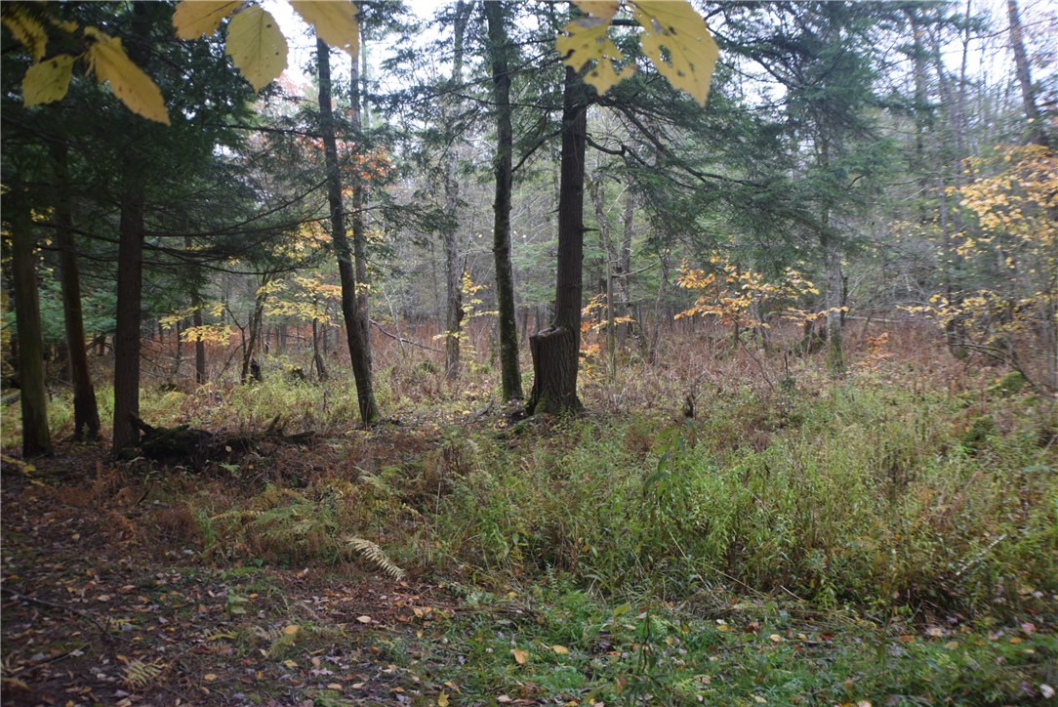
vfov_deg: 36.9
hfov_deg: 53.1
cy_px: 354
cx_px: 529
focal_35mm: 36
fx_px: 1059
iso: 400
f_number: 5
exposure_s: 1/100
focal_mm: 24
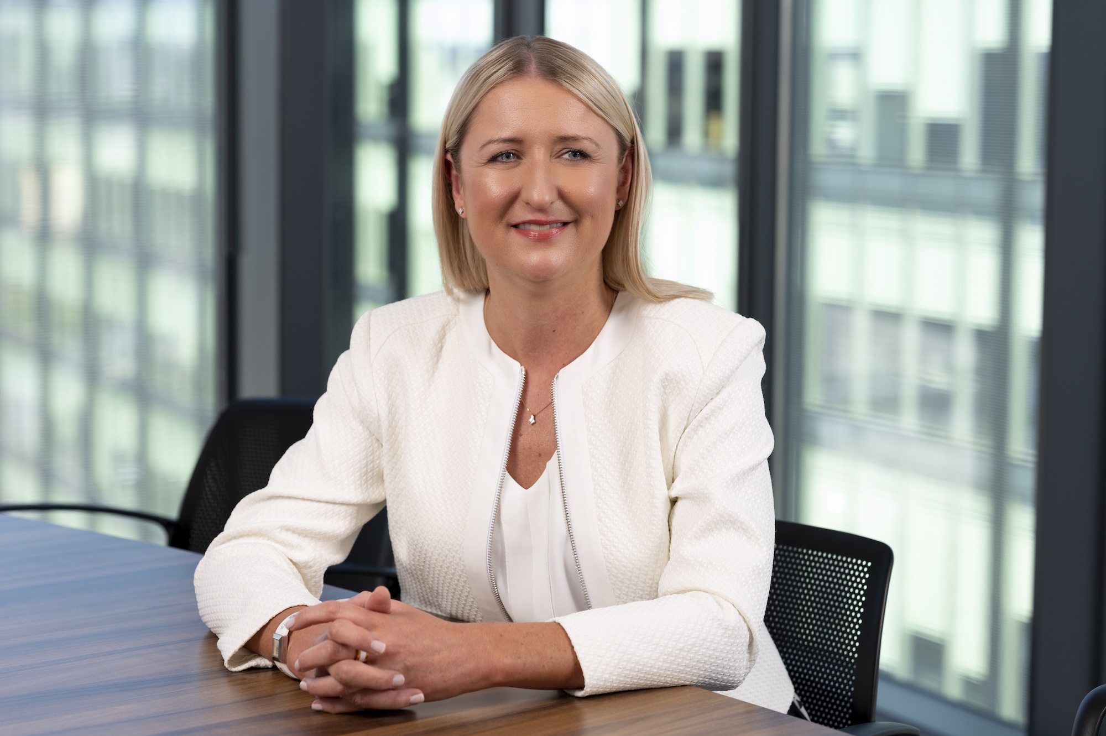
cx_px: 553
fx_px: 2610
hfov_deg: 23.9
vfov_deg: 16.1
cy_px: 368
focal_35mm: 85
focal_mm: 85
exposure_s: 1/160
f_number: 4.5
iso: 64
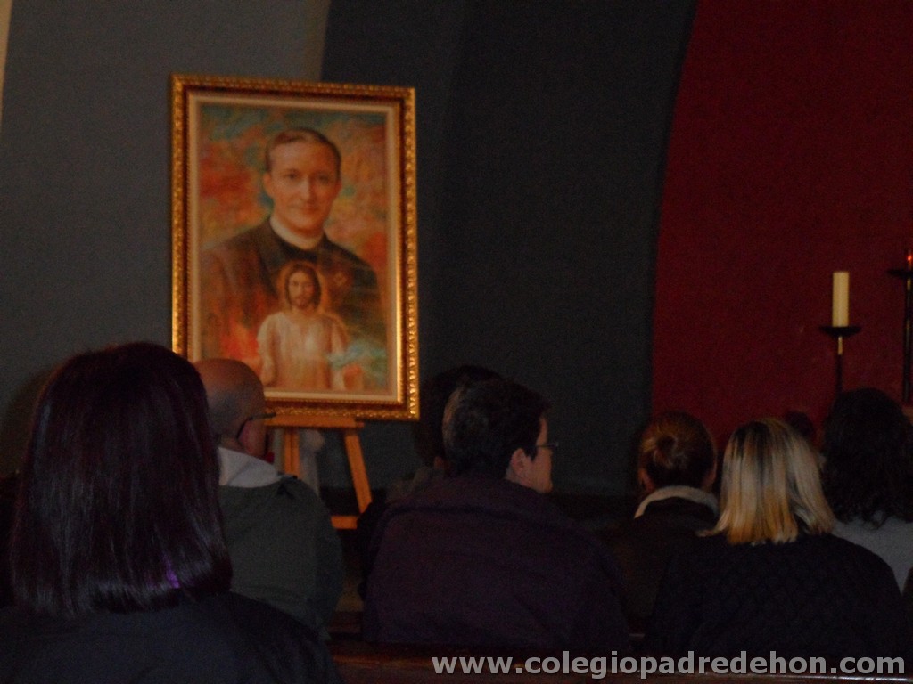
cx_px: 456
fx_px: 3165
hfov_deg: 16.4
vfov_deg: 12.3
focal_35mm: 120
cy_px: 342
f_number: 4.4
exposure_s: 1/60
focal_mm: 20
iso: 640
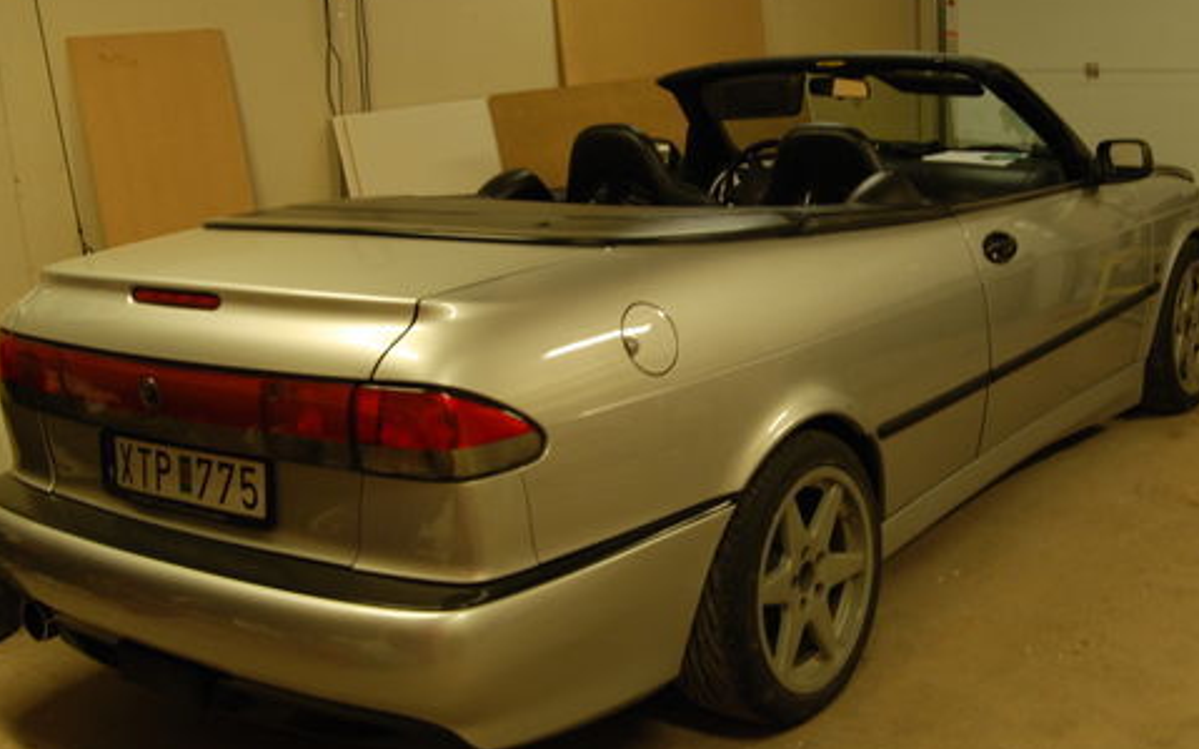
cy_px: 358
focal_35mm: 45
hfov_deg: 44.2
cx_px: 698
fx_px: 1470
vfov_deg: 28.6
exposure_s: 1/6
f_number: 7.1
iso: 320
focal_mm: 22
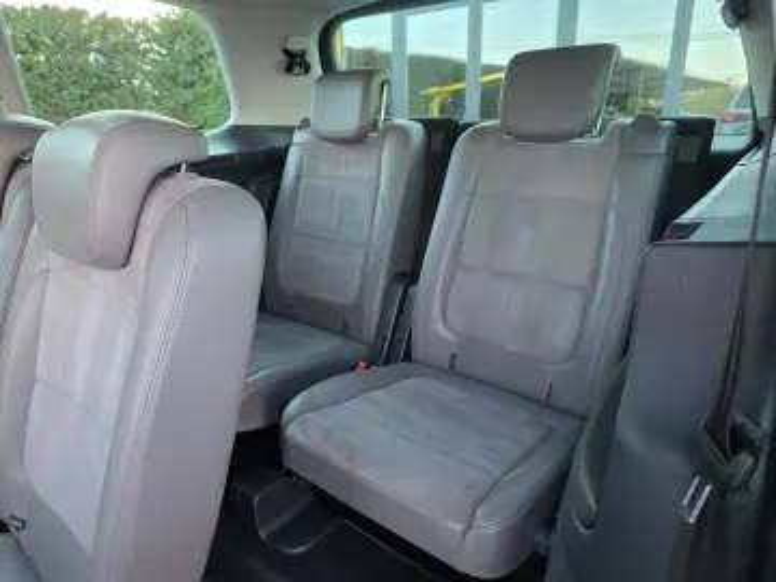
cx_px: 388
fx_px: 516
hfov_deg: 73.9
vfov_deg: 58.9
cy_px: 291
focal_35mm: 23
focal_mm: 6.25
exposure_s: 1/100
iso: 200
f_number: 1.7
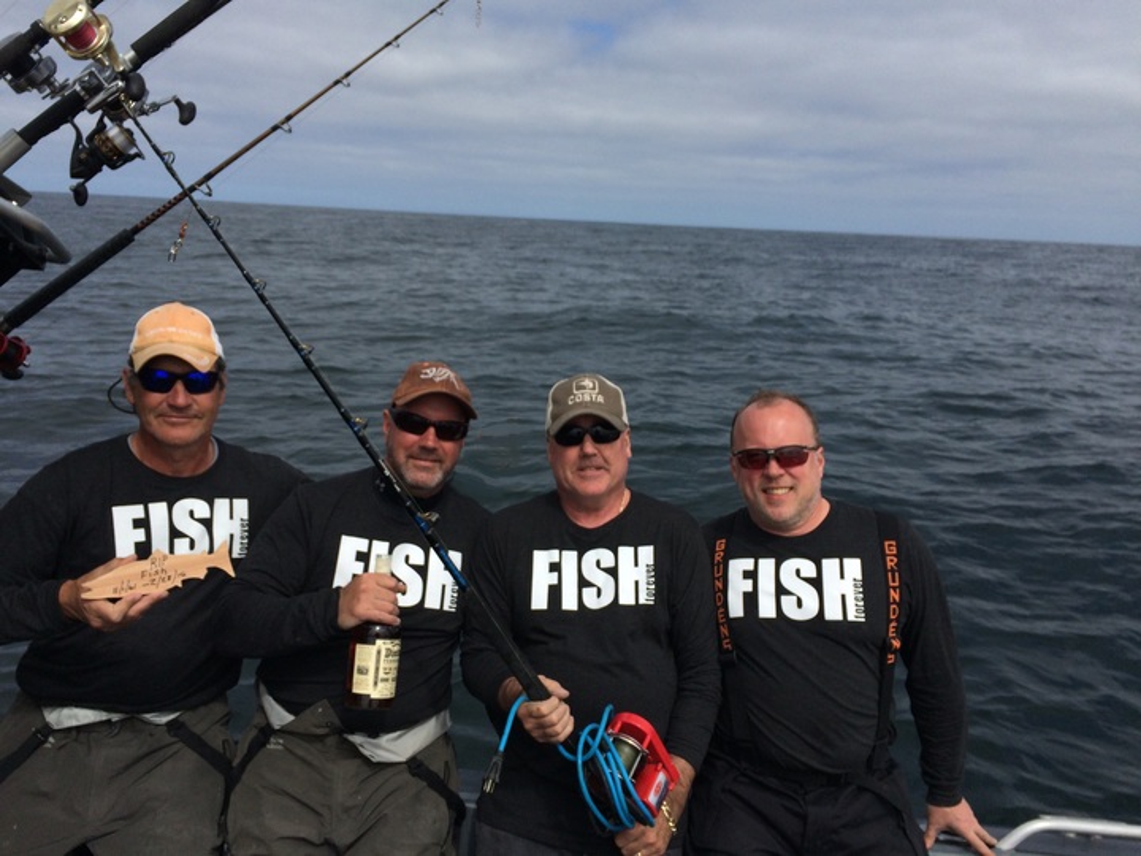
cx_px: 570
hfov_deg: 61.7
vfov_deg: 48.2
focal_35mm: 29
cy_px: 428
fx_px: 956
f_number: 2.2
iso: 32
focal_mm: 4.15
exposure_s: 1/4566
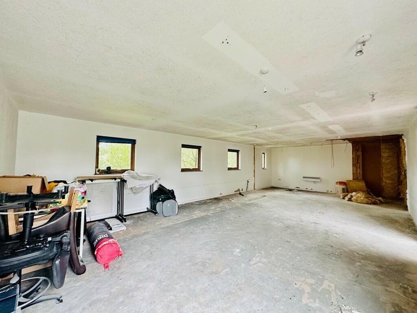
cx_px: 208
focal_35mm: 14
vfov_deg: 85.7
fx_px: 169
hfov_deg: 102.1
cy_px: 156
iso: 500
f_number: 2.2
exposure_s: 1/60
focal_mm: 2.22
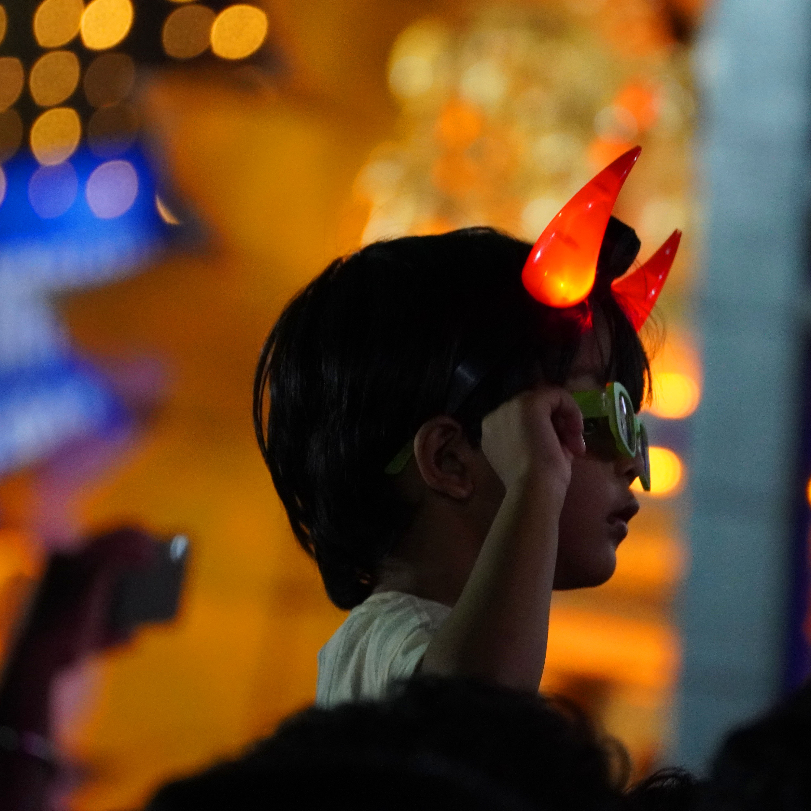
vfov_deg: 3.1
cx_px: 537
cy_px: 406
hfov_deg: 3.1
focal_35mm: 574
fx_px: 15215
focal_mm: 300
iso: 5000
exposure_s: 1/60
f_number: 8
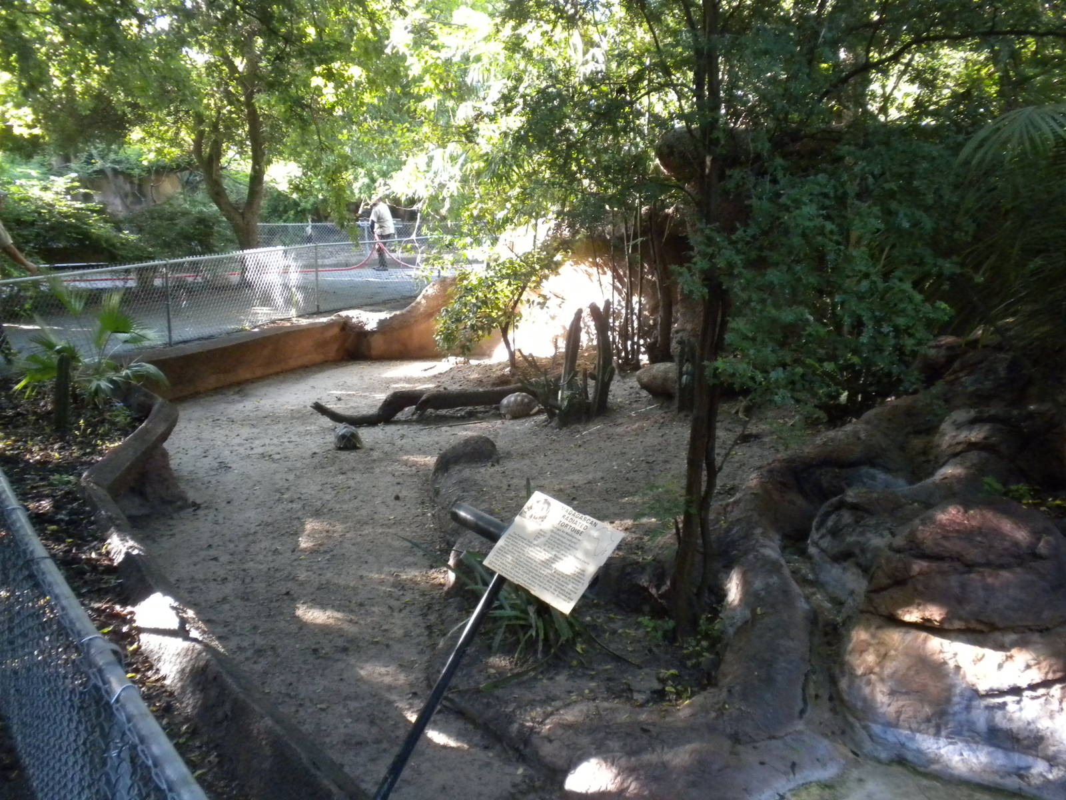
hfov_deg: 50.1
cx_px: 533
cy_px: 400
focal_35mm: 37
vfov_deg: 38.7
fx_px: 1139
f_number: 3.5
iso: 400
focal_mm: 6.6
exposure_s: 1/59.2
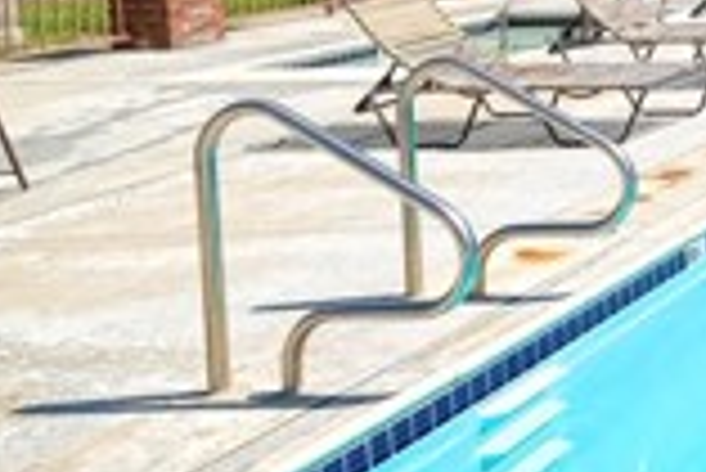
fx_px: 1197
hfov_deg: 20.7
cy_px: -115
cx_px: 1318
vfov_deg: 20.6
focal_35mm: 61
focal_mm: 10
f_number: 5.6
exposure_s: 1/420
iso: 160
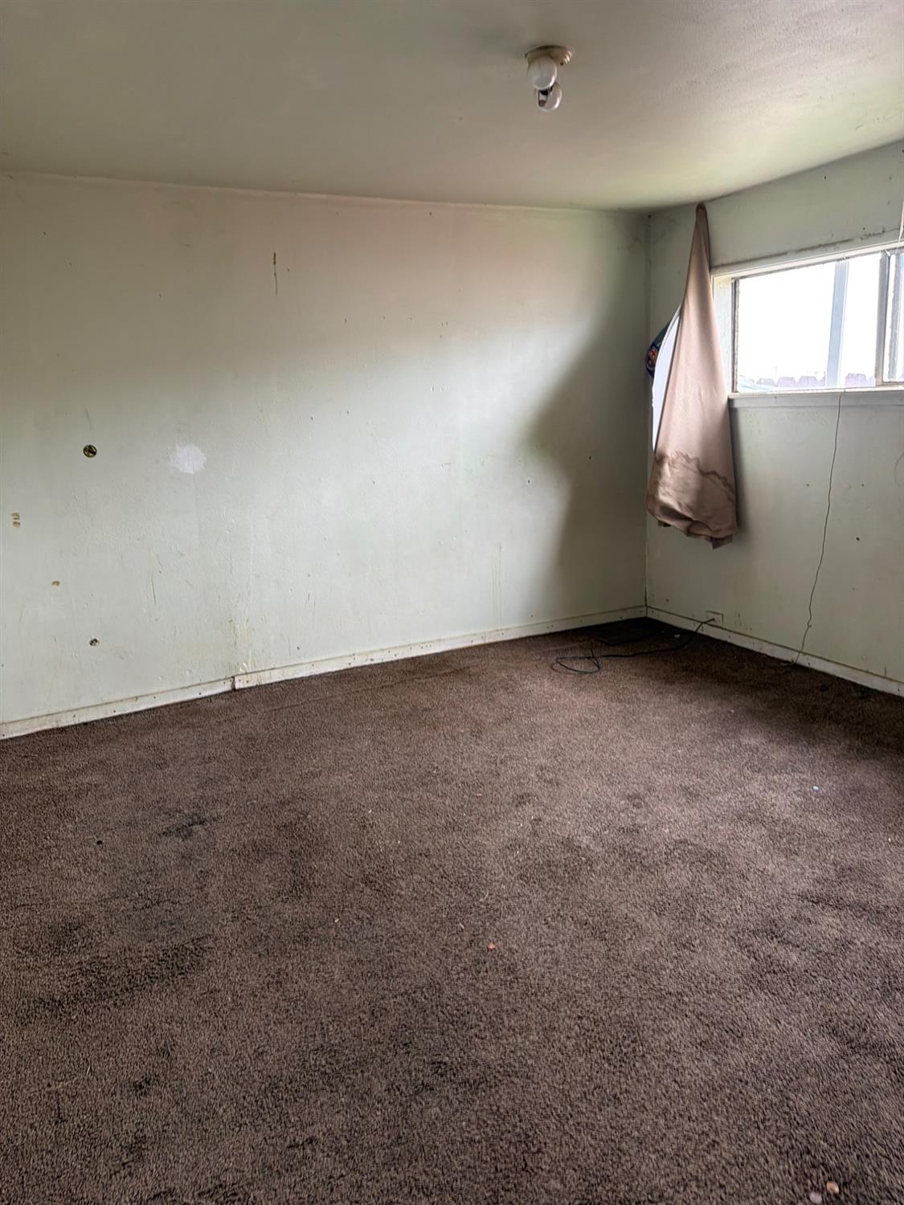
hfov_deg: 56.8
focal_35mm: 24
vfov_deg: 71.6
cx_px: 452
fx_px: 836
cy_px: 602
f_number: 1.78
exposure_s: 1/60
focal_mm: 6.76
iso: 250
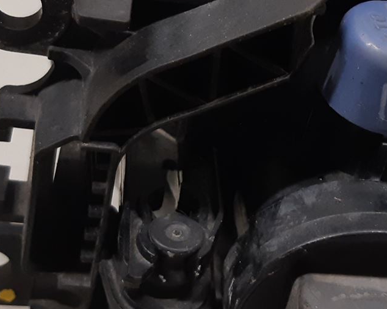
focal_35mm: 82
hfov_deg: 23.1
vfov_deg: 18.7
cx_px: 277
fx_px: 939
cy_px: 117
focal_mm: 3.93
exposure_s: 1/50
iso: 160
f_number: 1.7
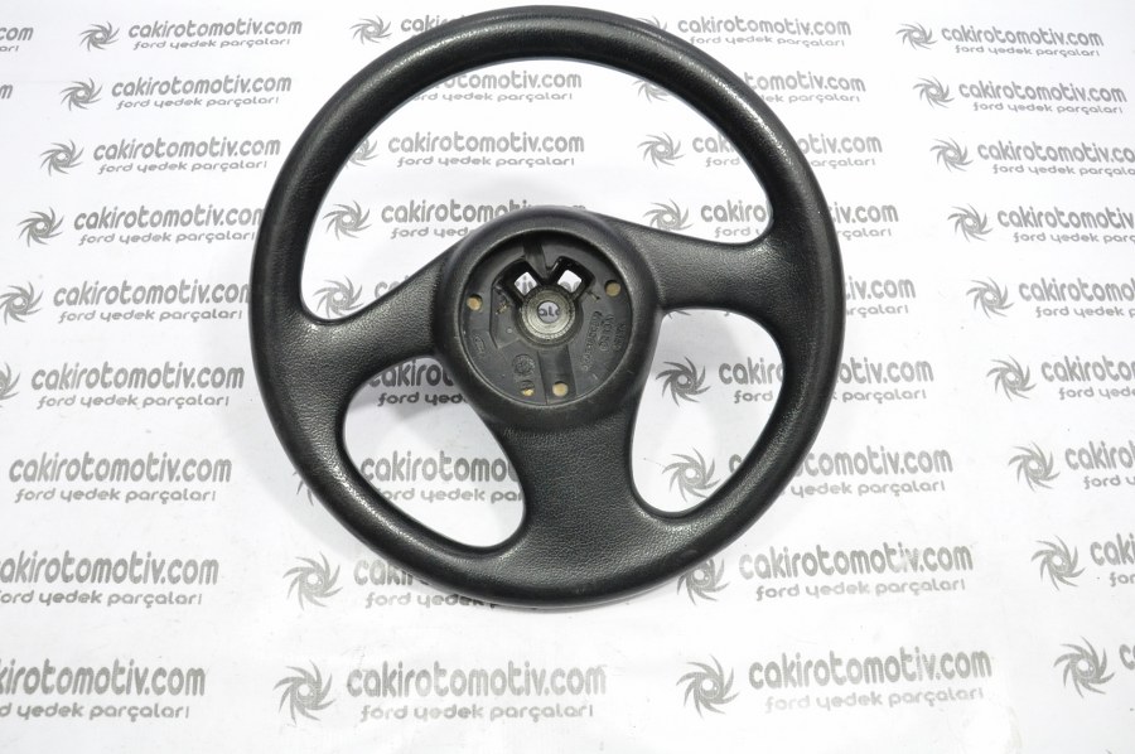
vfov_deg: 47.8
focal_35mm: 27
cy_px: 377
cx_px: 568
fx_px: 850
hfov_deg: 67.4
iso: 3200
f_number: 7.1
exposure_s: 1/100
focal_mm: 18
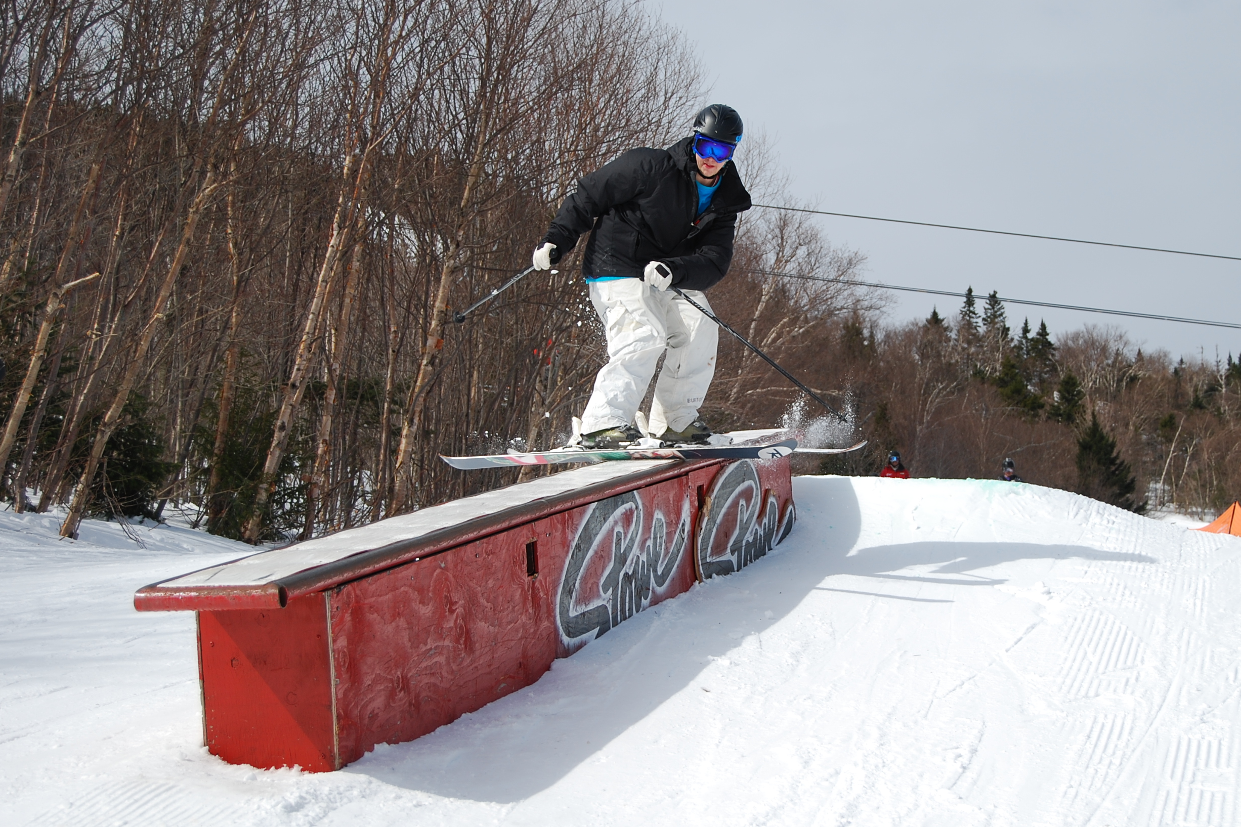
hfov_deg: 28.4
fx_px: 2447
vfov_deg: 19.2
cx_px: 723
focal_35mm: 71
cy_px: 444
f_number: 5
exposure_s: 1/1000
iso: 110
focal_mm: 40
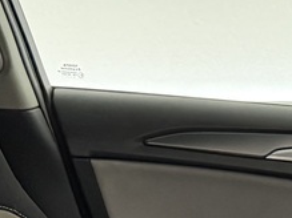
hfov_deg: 12.1
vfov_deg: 8.4
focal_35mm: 158
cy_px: 564
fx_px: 1332
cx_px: 400
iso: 800
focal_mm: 6.76
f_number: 1.78
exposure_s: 1/50
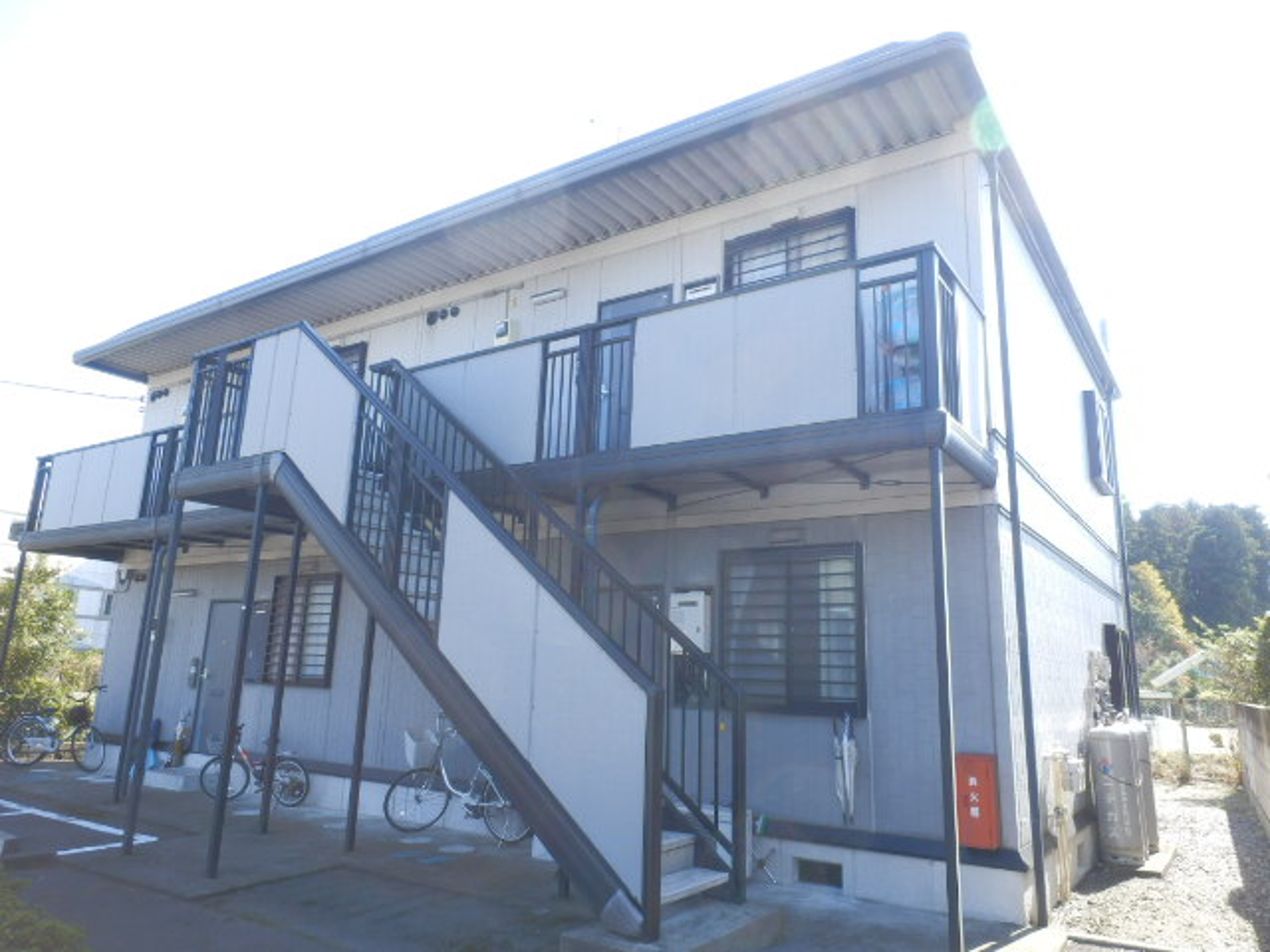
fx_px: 881
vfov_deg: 56.8
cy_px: 476
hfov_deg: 71.6
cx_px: 635
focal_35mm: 24
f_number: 3
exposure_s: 1/160
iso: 80
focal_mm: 4.2
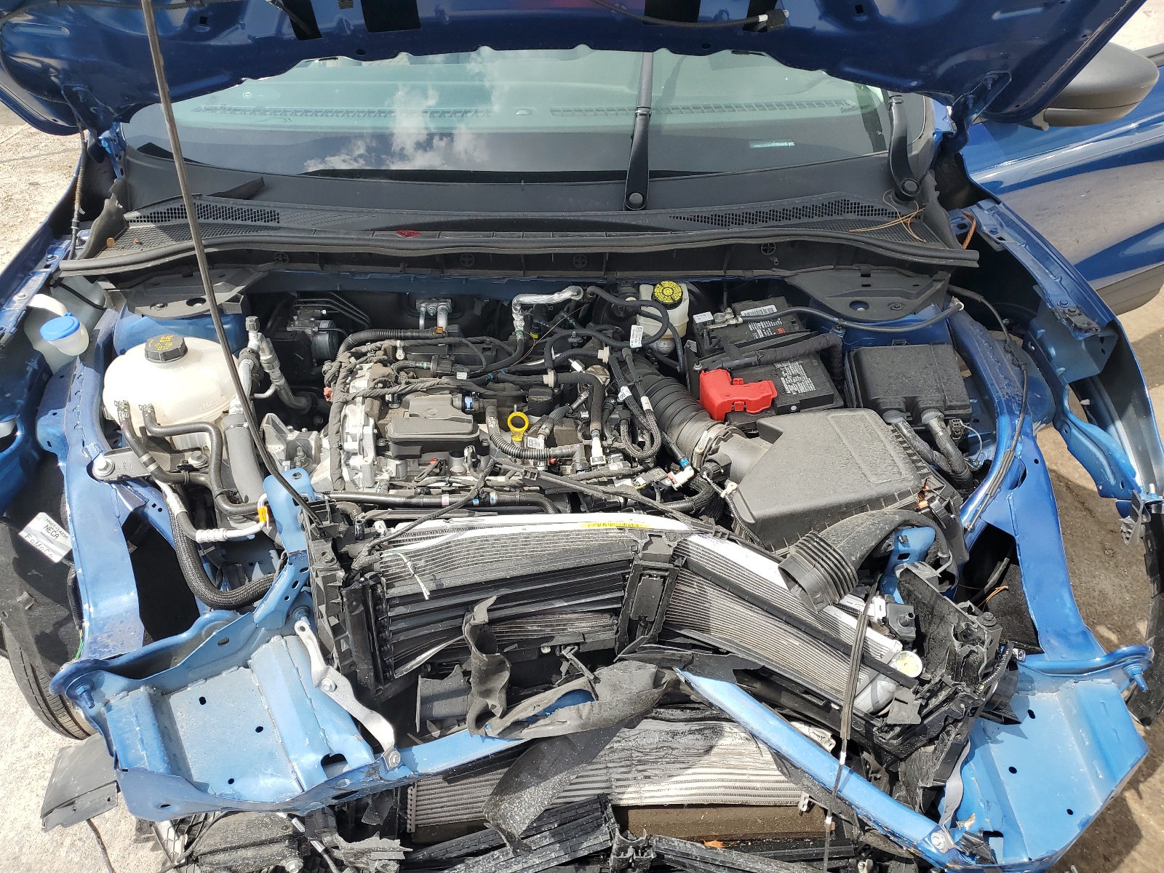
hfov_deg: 67.3
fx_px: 874
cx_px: 582
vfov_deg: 53.1
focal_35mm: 26
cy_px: 436
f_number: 1.5
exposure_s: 1/1667
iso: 50
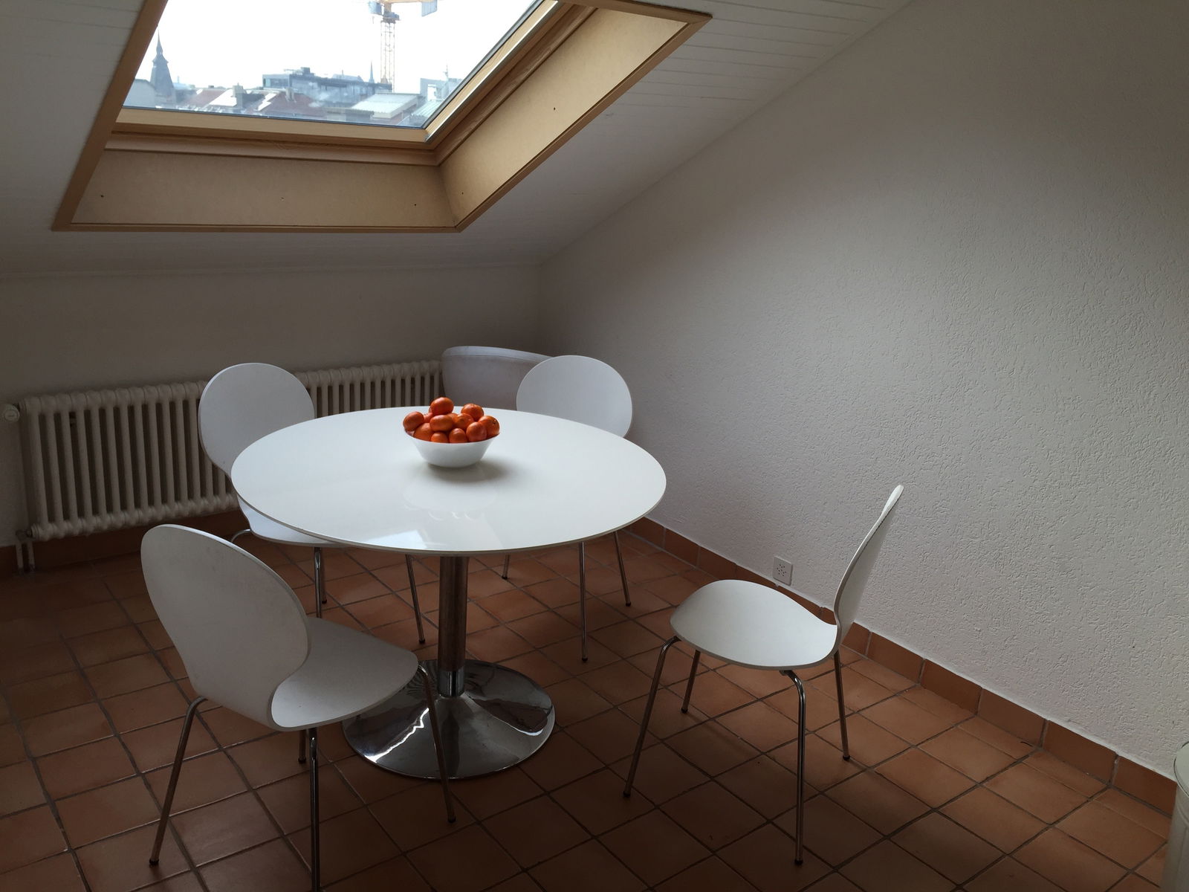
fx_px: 996
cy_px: 446
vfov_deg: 48.2
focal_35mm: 29
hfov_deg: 61.7
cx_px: 594
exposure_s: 1/195
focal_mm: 4.15
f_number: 2.2
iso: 32
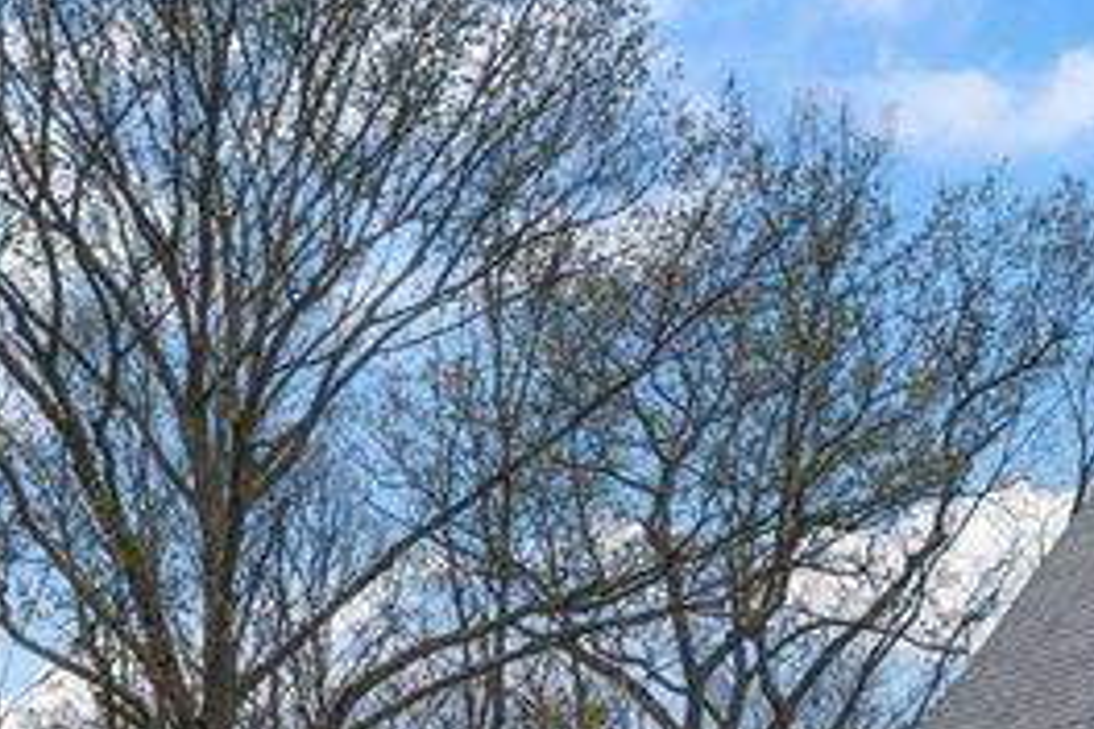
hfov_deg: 31.9
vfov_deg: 18.3
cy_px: 1191
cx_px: 617
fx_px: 1914
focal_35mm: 63
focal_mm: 13
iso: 100
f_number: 7.1
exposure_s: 1/200
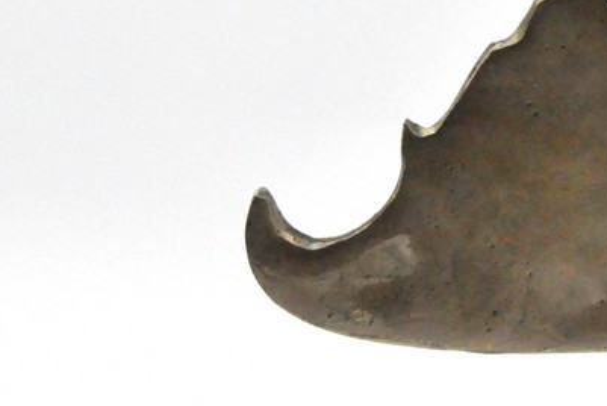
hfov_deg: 6.5
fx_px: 5298
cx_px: 652
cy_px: -126
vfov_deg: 4.4
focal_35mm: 314
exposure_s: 1/640
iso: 3200
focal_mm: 70
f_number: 13
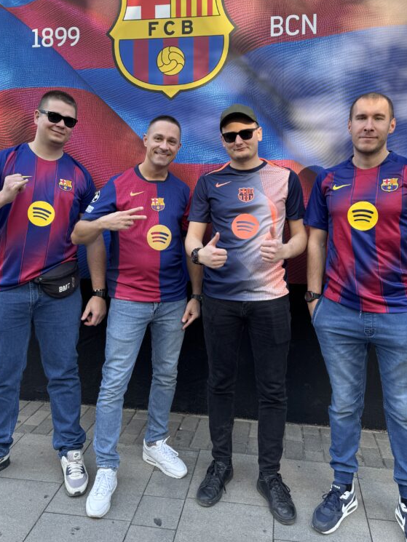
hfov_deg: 43.0
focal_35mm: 33
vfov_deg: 54.8
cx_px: 201
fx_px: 517
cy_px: 211
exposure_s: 1/226
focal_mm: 6.76
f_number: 1.78
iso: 64
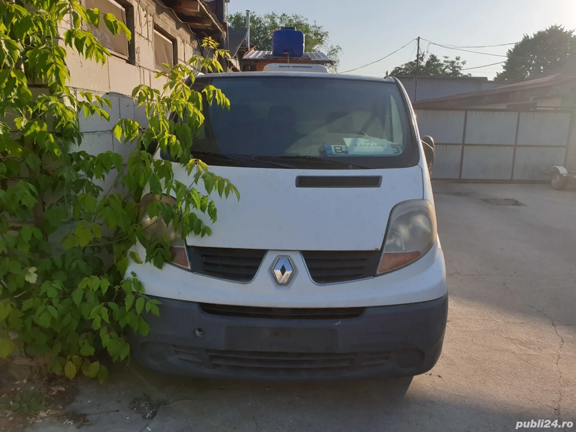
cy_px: 216
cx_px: 288
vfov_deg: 53.1
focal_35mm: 26
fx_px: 433
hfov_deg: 67.3
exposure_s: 1/900
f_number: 2.4
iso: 50
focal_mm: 4.3
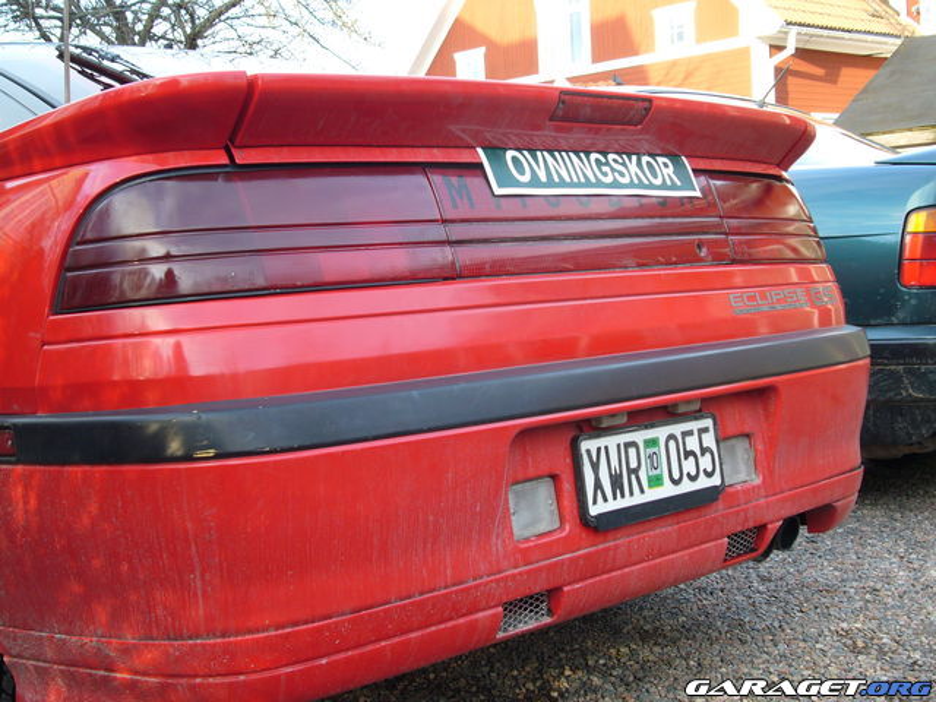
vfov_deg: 31.5
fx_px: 1244
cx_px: 468
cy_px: 351
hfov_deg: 41.2
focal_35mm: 46
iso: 80
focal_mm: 7.5
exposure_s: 1/60
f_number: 3.5
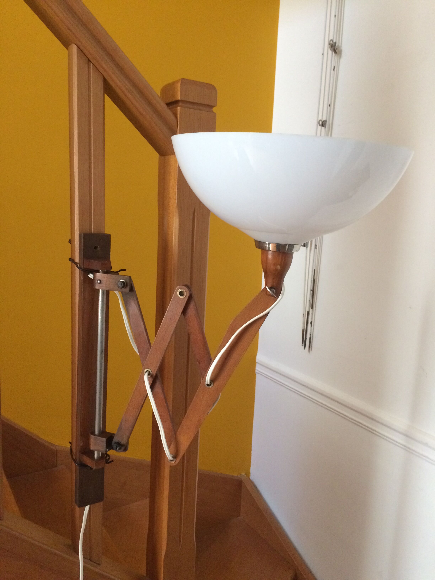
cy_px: 290
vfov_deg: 61.7
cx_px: 218
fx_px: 486
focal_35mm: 29
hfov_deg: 48.2
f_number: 2.2
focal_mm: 4.15
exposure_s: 1/25
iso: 320
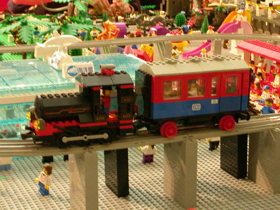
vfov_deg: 18.0
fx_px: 663
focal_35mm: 82
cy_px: 105
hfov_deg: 23.8
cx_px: 140
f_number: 4.1
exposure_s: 1/8
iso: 400
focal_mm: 12.5
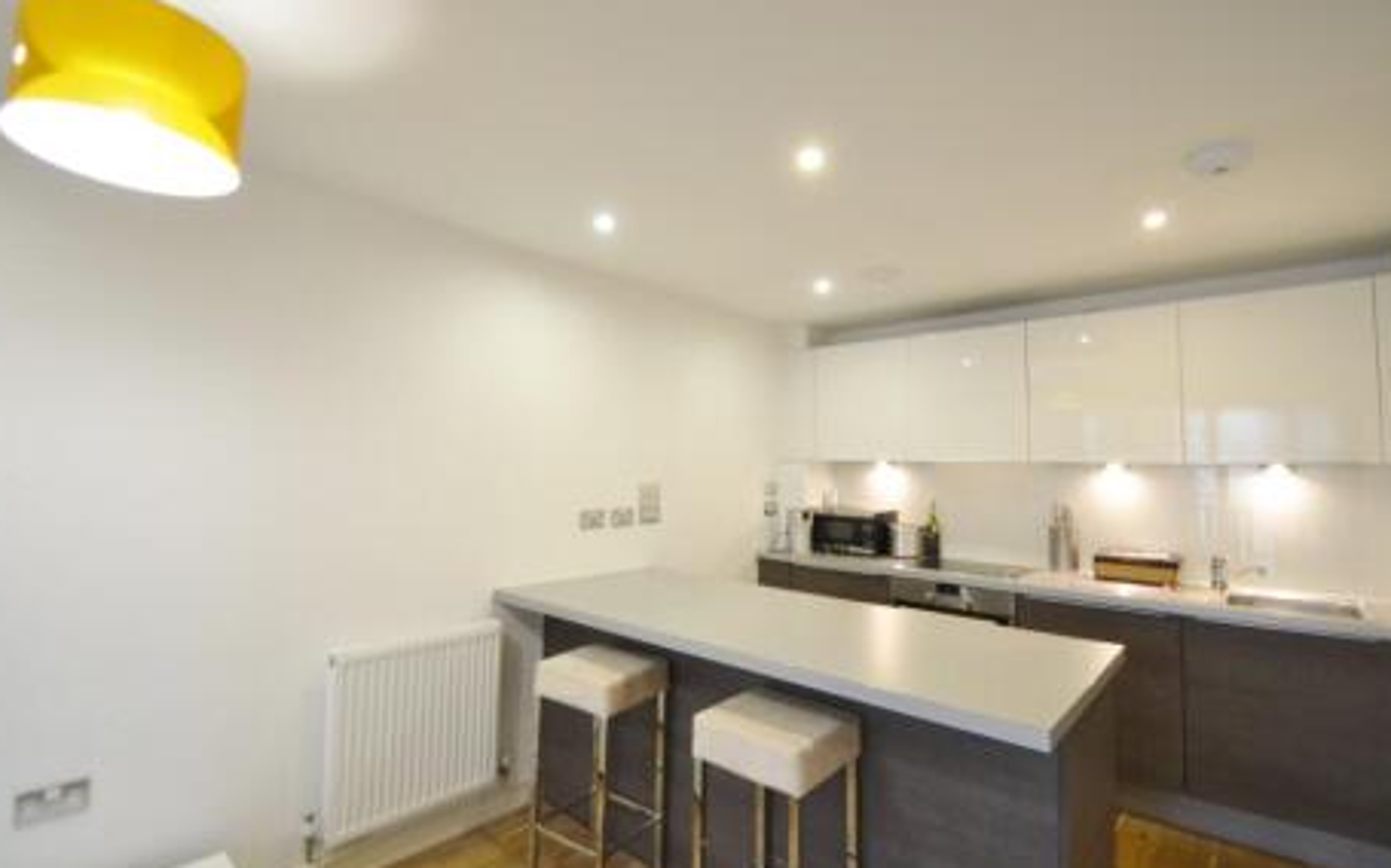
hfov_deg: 97.8
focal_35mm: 16
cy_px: 411
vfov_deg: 71.2
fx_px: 606
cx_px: 685
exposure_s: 1/60
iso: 560
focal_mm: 10
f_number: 3.5
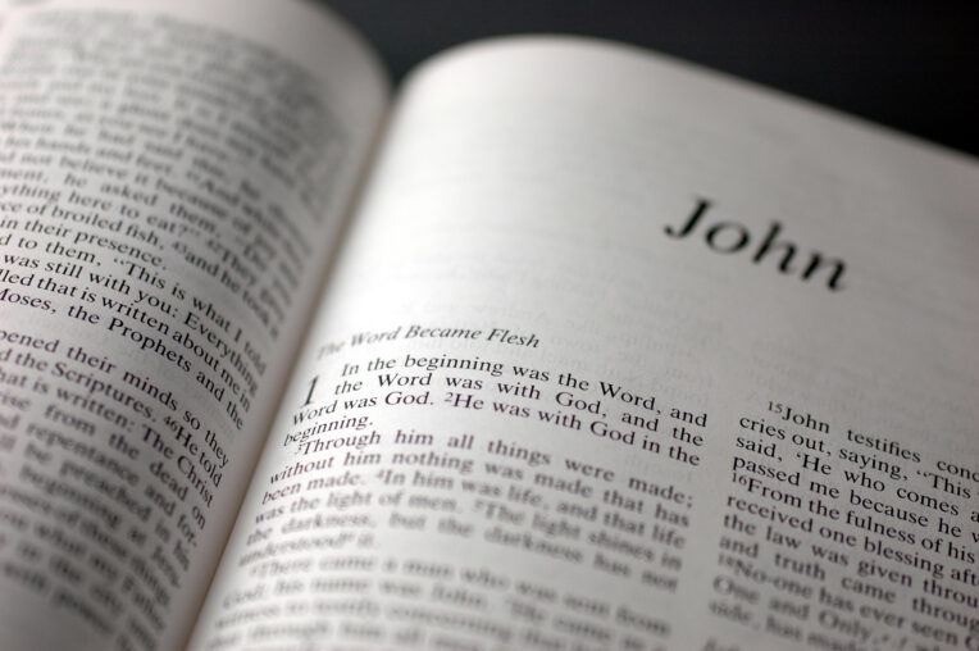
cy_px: 326
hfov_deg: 27.0
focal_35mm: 75
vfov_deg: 18.1
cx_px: 490
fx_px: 2038
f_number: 2.8
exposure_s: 1/60
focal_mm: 50
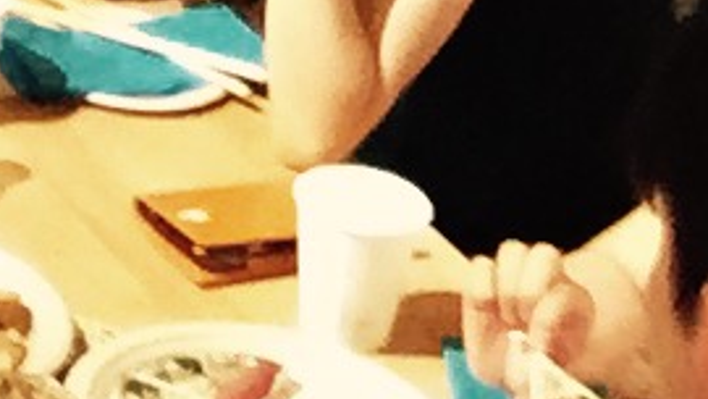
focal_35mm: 160
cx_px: -734
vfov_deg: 7.3
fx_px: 3004
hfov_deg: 11.9
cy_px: -430
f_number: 2.2
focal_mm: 2.65
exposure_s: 1/15
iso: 400
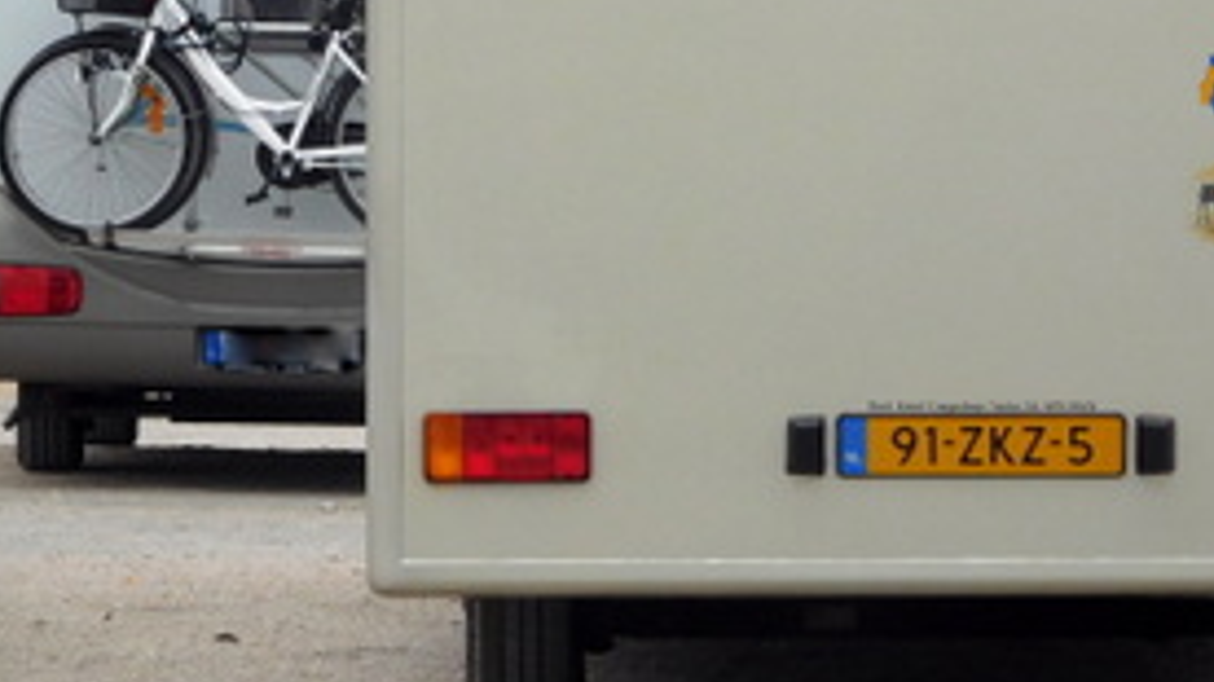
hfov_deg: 8.1
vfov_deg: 4.6
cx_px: 902
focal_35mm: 265
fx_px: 8527
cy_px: 31
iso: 125
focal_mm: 25
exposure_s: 1/80
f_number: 5.1
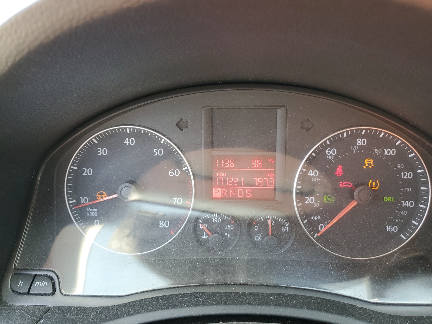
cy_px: 162
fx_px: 324
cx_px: 216
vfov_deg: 53.1
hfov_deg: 67.3
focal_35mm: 26
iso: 86
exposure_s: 1/100
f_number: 1.5
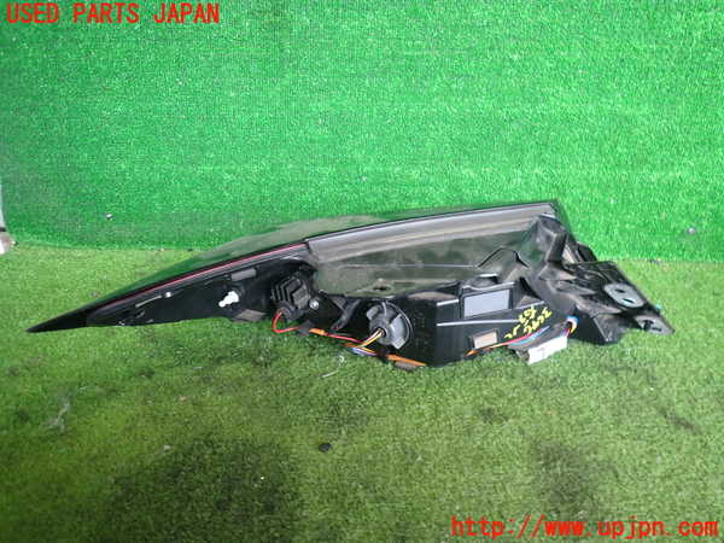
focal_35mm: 25
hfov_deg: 69.4
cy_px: 272
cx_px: 362
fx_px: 523
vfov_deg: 54.9
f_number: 2
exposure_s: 1/50
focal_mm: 4.5
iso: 200
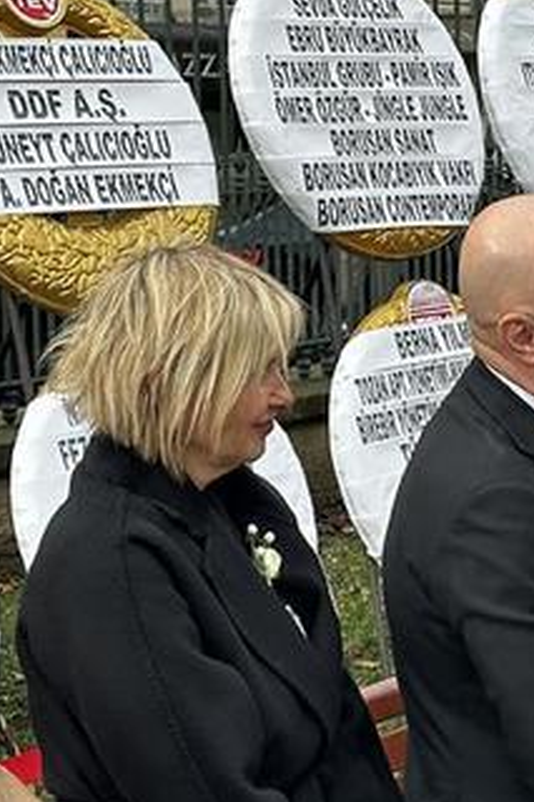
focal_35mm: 120
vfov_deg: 17.1
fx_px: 2673
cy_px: 435
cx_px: 552
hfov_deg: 11.3
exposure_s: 1/944
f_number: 1.78
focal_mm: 6.86
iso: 64
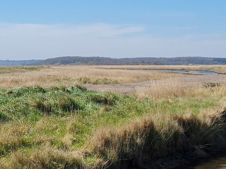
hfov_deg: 45.2
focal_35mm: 41
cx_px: 148
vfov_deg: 35.1
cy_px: 78
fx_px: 268
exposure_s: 1/3003
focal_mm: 5.4
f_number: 1.8
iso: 50
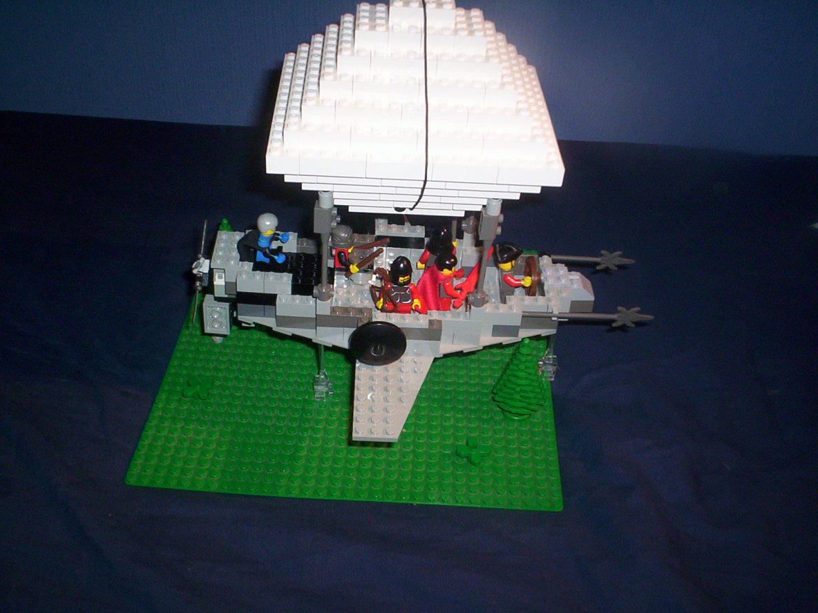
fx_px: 898
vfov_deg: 37.7
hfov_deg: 49.0
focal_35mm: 38
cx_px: 409
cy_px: 306
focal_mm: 4.99
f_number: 4.5
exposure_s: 1/60
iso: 140
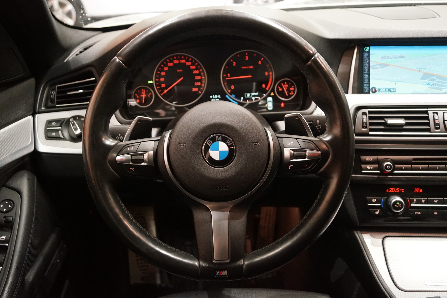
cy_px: 149
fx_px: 447
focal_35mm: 36
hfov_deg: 53.1
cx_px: 224
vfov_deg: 36.9
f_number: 4
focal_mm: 24
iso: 3200
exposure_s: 1/60
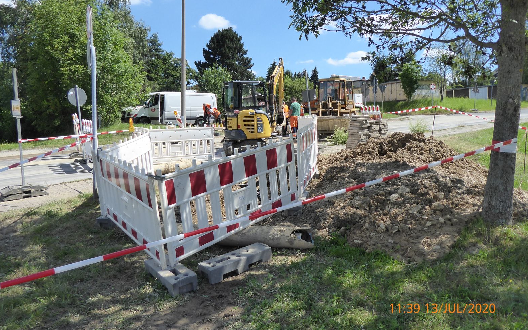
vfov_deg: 45.9
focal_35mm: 27
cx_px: 261
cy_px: 146
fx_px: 388
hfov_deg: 68.4
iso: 160
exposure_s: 1/800
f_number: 3.5
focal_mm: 4.3
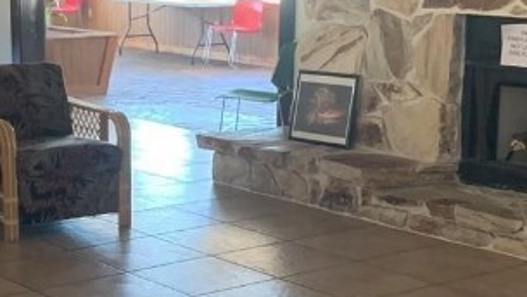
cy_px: 237
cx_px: 166
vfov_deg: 12.7
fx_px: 1328
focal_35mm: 95
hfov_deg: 22.3
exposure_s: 1/60
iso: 200
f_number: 1.8
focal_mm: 4.25
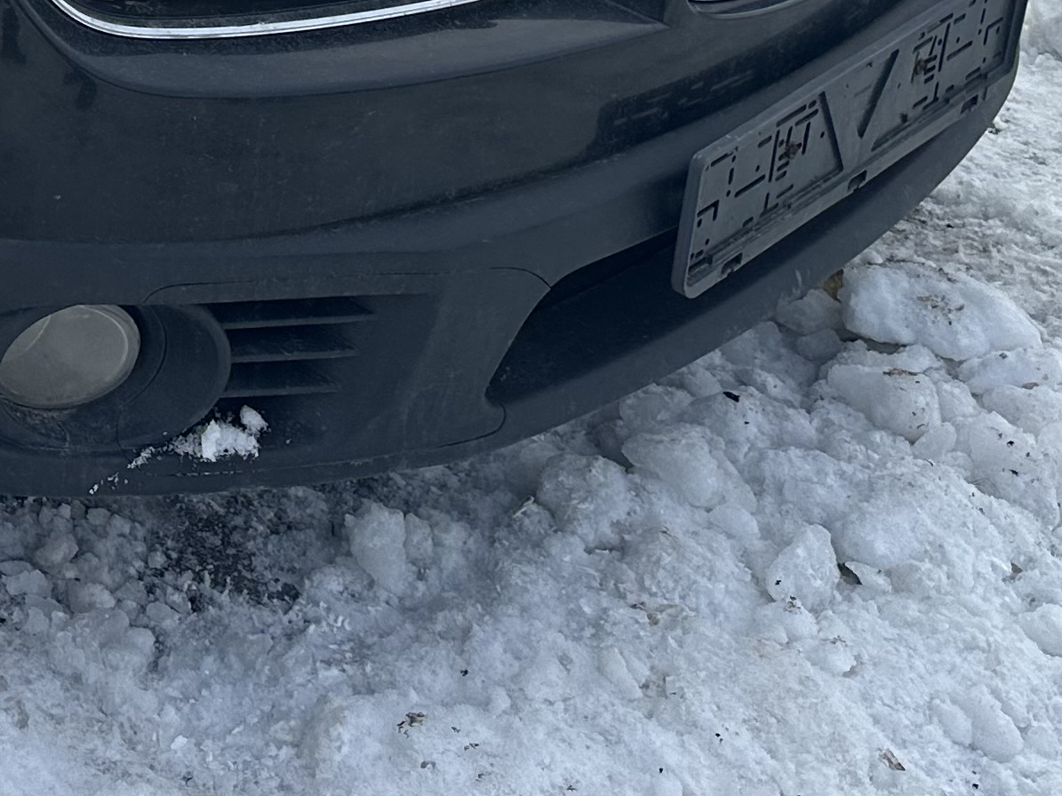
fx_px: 2485
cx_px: -228
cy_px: -482
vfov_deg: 16.2
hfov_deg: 22.2
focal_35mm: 81
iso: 80
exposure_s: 1/2967
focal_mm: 6.86
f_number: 1.78
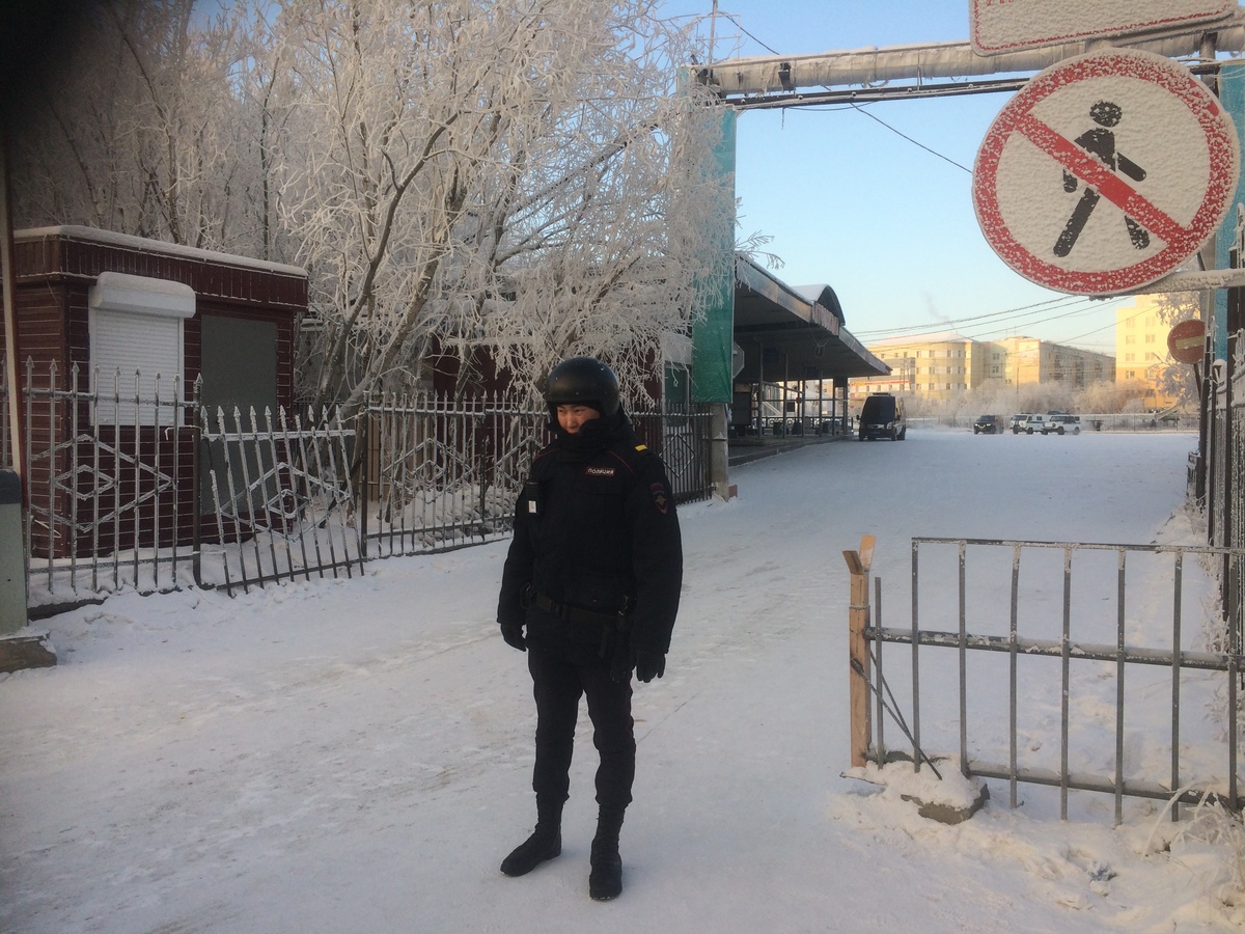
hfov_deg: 61.7
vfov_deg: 48.2
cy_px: 467
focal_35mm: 29
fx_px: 1043
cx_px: 622
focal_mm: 4.15
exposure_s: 1/477
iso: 32
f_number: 2.2
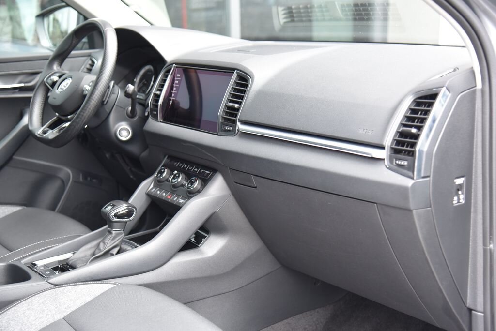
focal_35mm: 52
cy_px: 166
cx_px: 248
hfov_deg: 38.2
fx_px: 717
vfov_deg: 26.0
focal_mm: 52
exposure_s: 1/20
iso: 500
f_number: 4
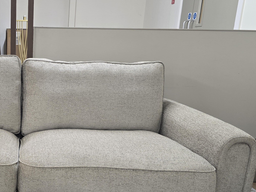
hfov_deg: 39.1
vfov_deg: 31.9
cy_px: 127
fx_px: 333
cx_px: 25
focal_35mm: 45
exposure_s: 1/100
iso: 320
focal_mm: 6.3
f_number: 1.7
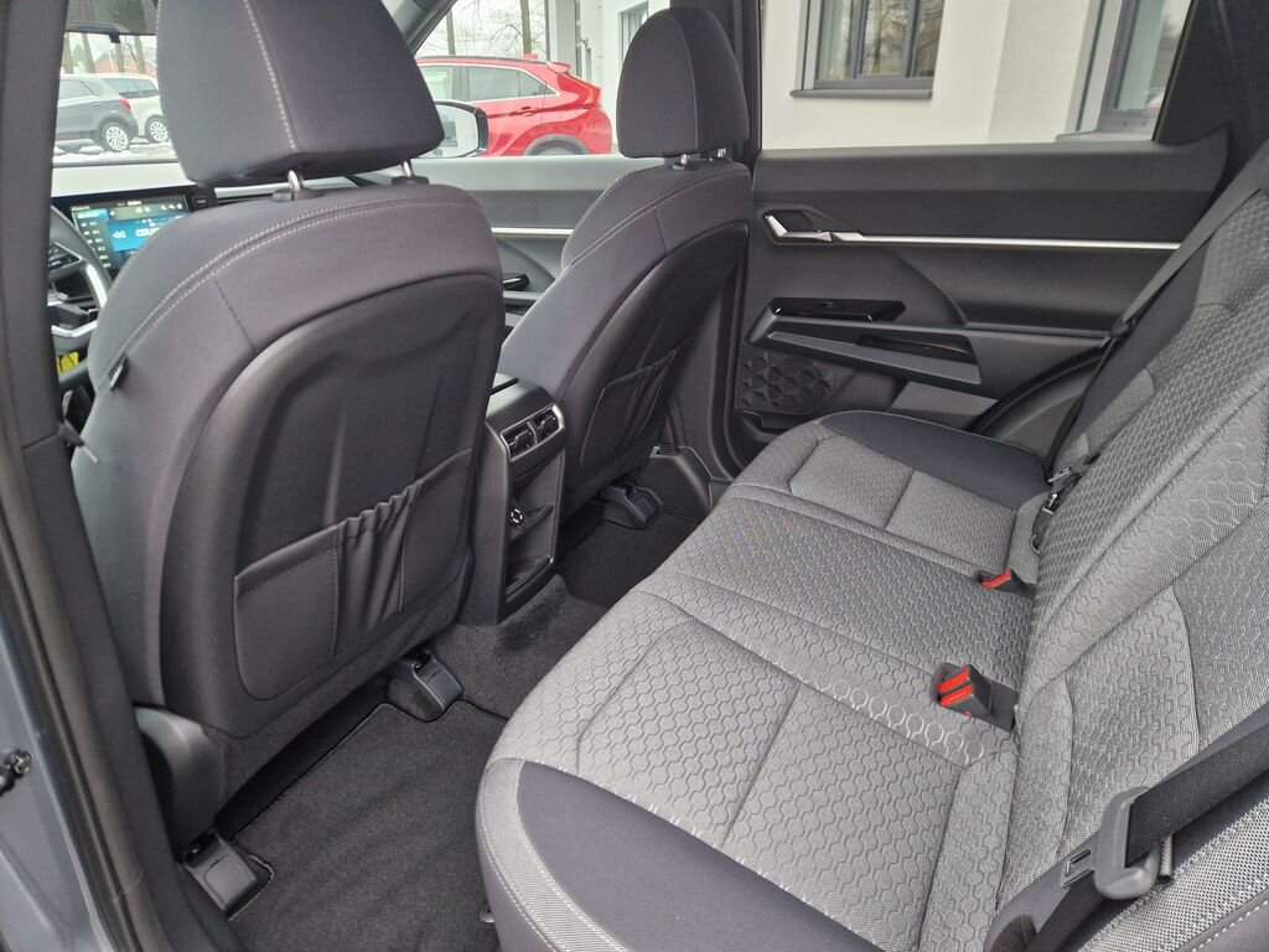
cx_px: 634
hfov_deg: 73.9
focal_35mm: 23
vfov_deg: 58.9
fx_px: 843
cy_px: 476
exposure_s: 1/100
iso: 320
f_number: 1.8
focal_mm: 5.4
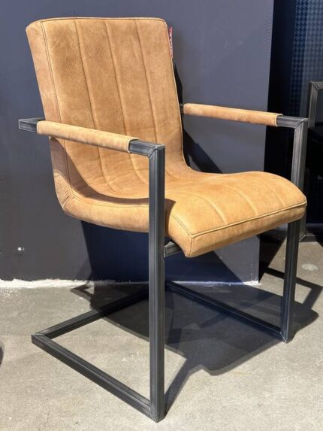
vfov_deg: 39.6
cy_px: 216
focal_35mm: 48
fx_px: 597
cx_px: 162
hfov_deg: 30.3
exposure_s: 1/33
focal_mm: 6.86
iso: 320
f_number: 1.78
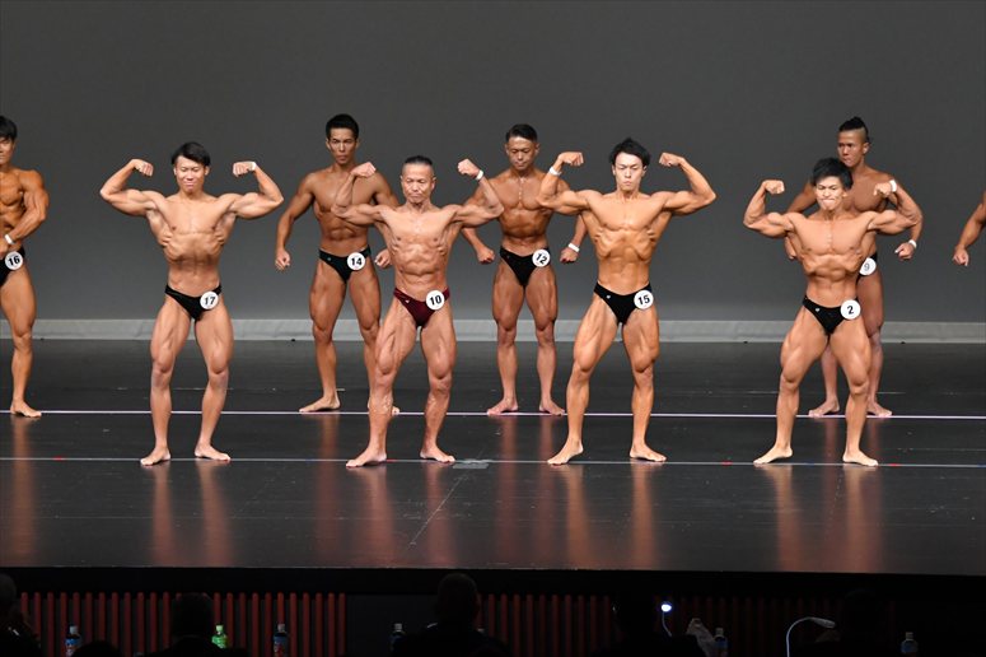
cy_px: 328
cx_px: 493
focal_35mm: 187
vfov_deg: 7.3
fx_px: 5119
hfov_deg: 11.0
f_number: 5.6
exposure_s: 1/400
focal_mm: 125
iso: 4000
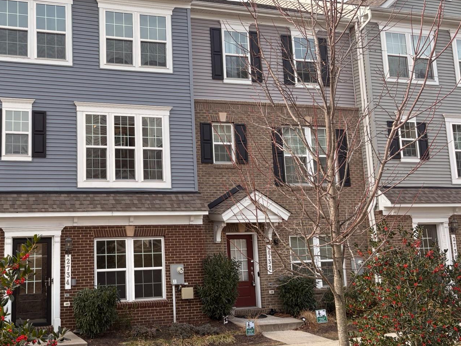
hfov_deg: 43.2
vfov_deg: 34.2
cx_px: 109
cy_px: 135
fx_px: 559
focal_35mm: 42
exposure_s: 1/1337
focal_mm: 5.96
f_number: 1.6
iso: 64
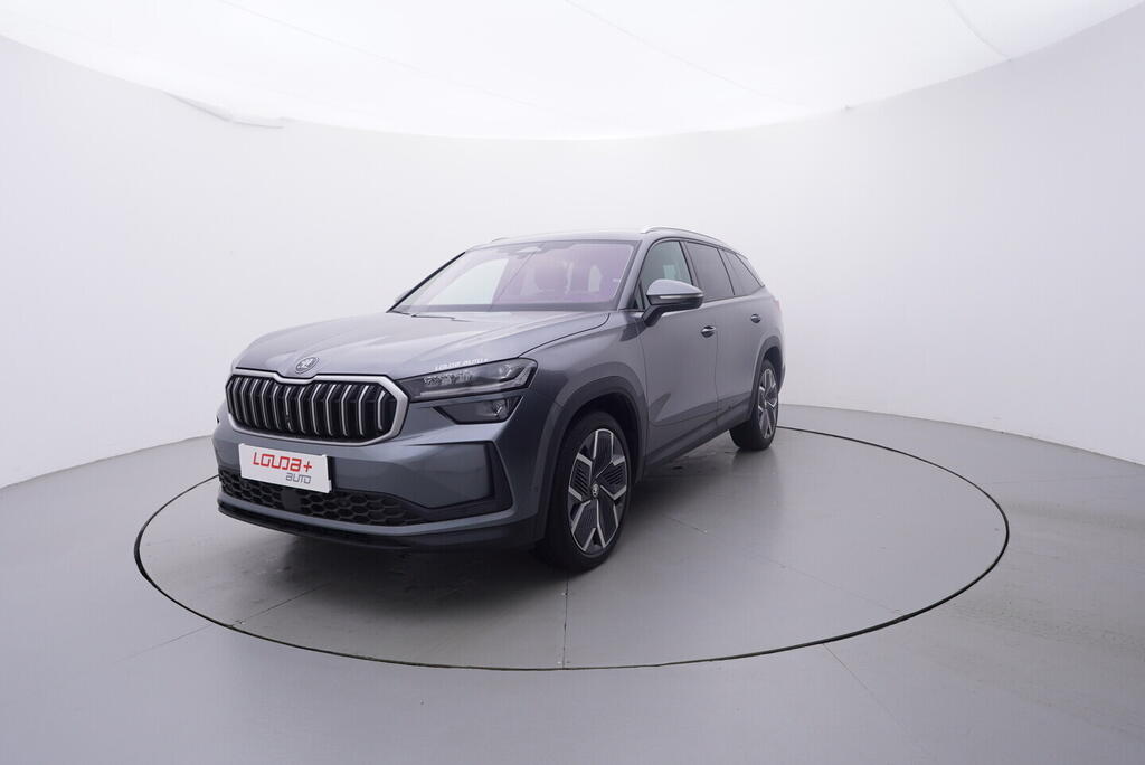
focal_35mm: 22
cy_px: 382
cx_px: 572
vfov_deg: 56.2
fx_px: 716
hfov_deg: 77.3
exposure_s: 1/80
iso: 200
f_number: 5
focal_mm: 15
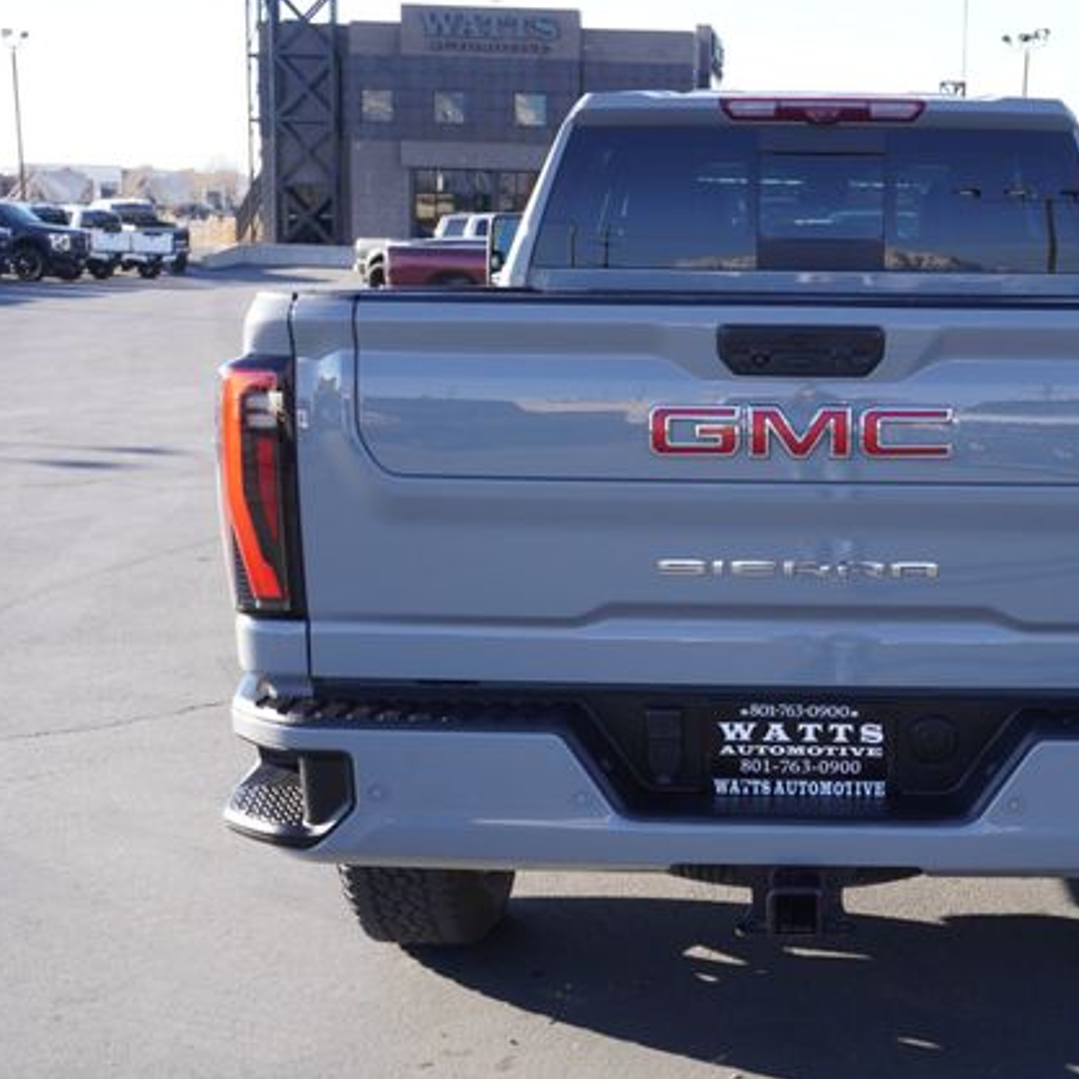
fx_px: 1657
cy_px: 541
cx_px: 815
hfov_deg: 35.2
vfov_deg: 36.1
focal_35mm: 47
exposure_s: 1/100
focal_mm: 24
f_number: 5.6
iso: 100
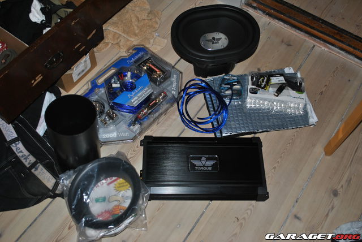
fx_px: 362
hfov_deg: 53.1
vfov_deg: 36.9
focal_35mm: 36
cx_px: 181
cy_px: 121
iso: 200
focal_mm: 24
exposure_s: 1/60
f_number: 4
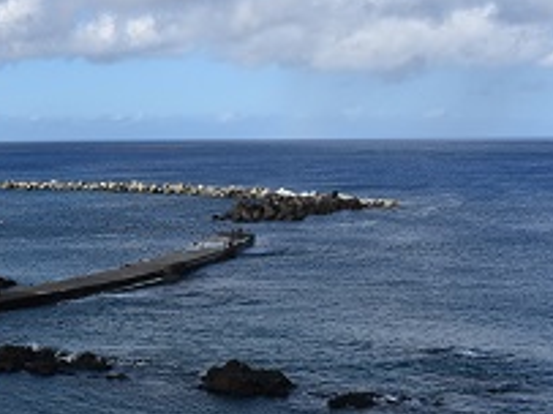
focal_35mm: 64
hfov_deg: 27.1
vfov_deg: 22.9
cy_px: 200
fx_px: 1022
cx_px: -95
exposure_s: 1/250
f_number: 8
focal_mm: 18
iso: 100
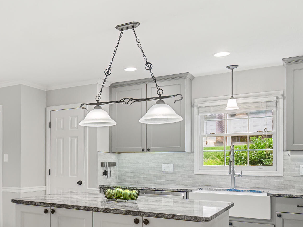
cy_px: 153
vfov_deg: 35.6
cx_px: 34
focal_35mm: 40
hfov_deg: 43.1
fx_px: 350
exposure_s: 1/2500
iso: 6400
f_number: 8
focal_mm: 16
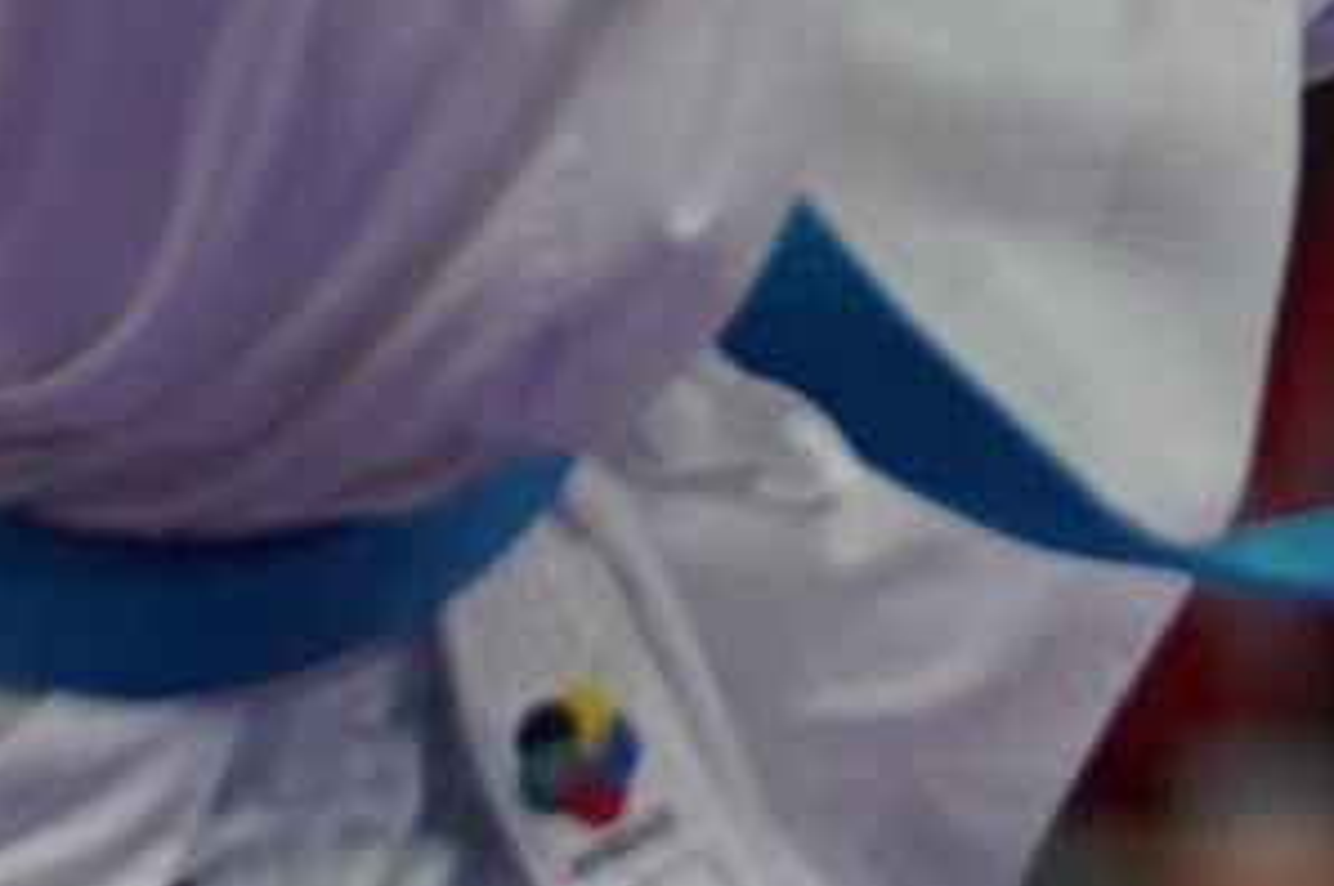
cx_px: 2149
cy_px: -797
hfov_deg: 1.3
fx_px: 59112
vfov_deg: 0.9
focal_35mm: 1597
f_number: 2.8
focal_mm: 176
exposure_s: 1/1000
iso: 1250
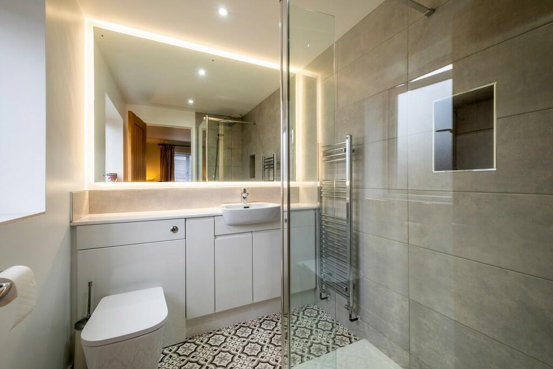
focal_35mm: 15
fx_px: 230
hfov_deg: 100.4
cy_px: 184
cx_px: 276
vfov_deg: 77.3
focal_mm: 10
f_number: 9
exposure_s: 1/60
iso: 160
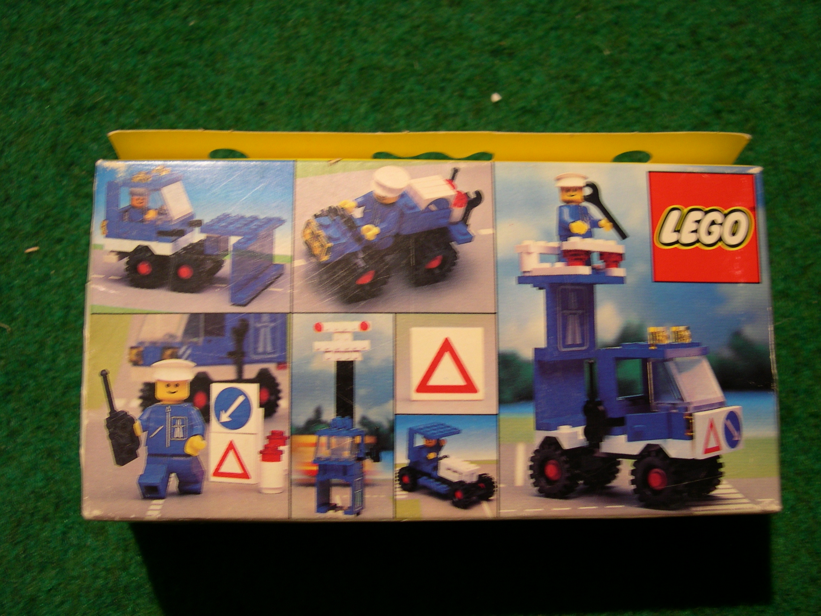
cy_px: 308
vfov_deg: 37.7
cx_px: 410
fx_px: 901
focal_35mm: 38
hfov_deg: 49.0
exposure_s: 1/8.1
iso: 100
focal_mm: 8
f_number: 2.8
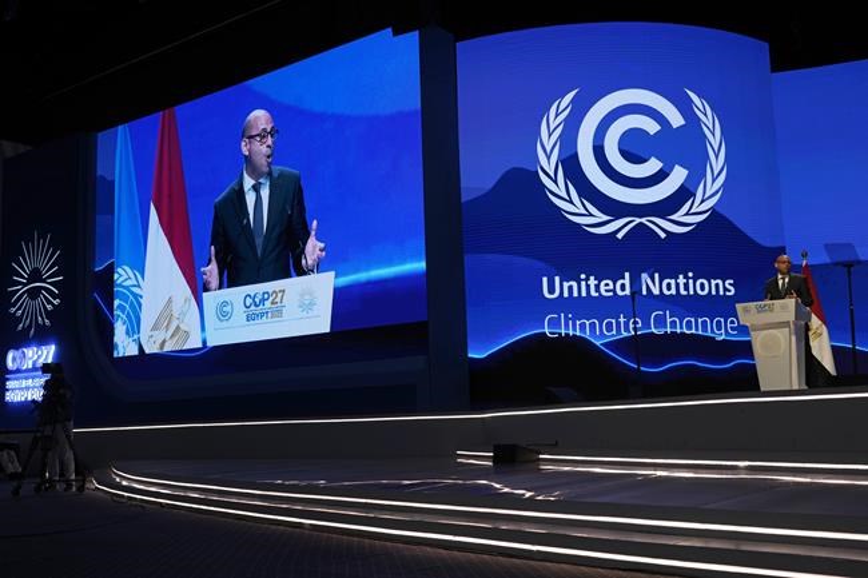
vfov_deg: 35.9
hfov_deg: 51.9
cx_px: 434
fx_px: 892
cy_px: 289
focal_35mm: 37
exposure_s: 1/200
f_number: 4.5
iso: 640
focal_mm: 37
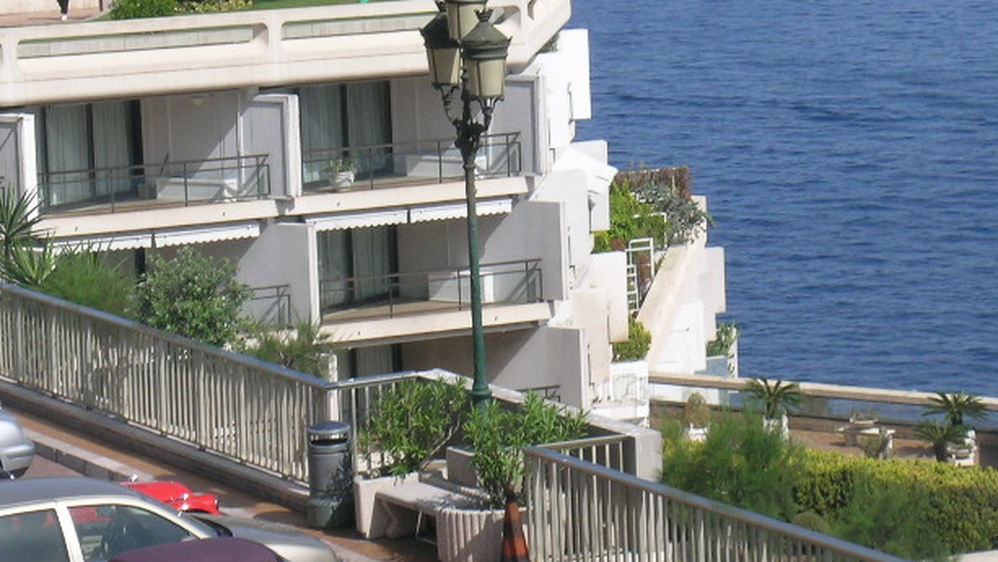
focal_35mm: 173
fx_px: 4579
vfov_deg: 7.0
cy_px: 173
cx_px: 627
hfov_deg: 12.4
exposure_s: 1/219
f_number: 7.8
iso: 50
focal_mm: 19.8
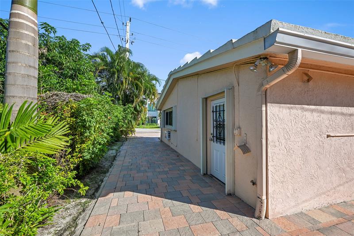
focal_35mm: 14
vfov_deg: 81.2
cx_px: 177
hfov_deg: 104.3
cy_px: 118
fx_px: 138
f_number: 9
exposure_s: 1/125
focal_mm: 14
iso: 64
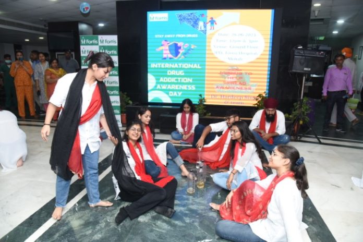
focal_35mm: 24
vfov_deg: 53.1
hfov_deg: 73.7
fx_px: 242
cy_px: 121
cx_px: 182
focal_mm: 24
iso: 2000
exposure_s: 1/125
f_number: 5.6
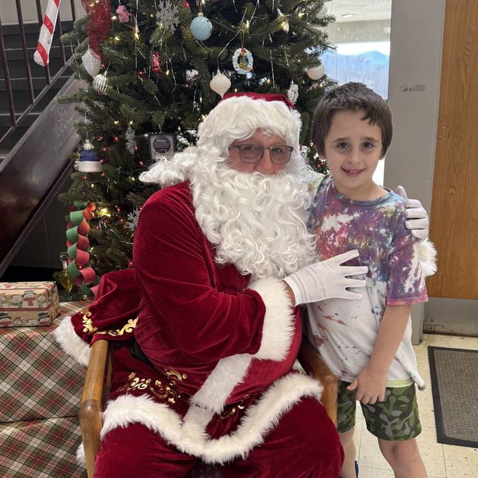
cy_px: 262
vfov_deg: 49.7
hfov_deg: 49.7
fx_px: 516
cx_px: 263
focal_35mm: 33
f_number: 1.78
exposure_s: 1/60
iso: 125
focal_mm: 6.76
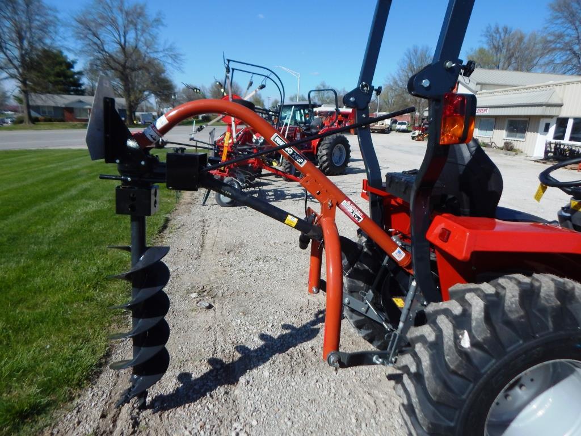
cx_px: 290
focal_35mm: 22
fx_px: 369
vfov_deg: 61.1
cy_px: 218
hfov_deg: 76.4
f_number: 6
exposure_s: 1/800
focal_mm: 4
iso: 125
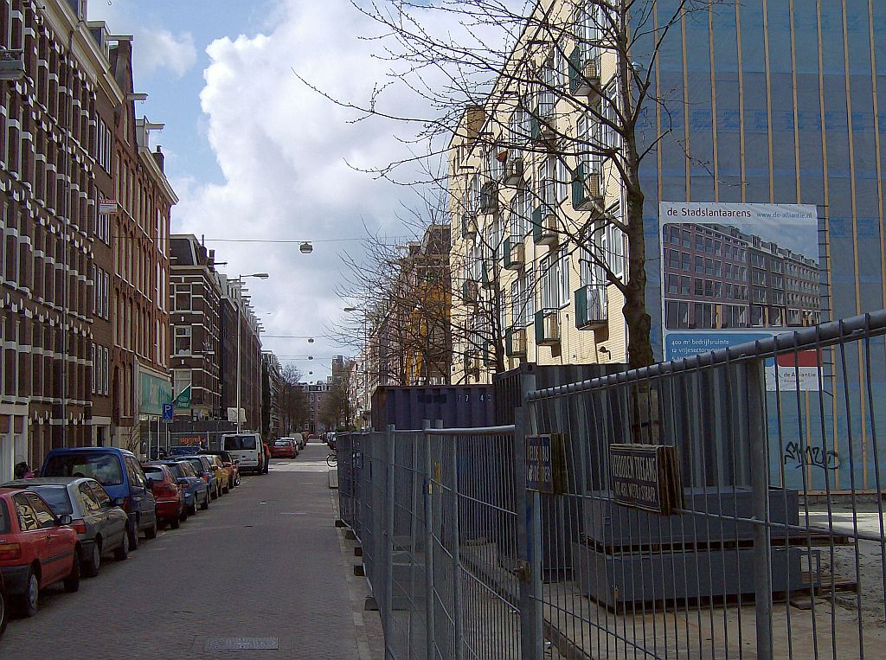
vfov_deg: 31.4
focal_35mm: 46
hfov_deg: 41.3
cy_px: 330
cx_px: 443
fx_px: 1175
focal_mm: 7.7
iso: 100
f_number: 5.1
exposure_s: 1/810
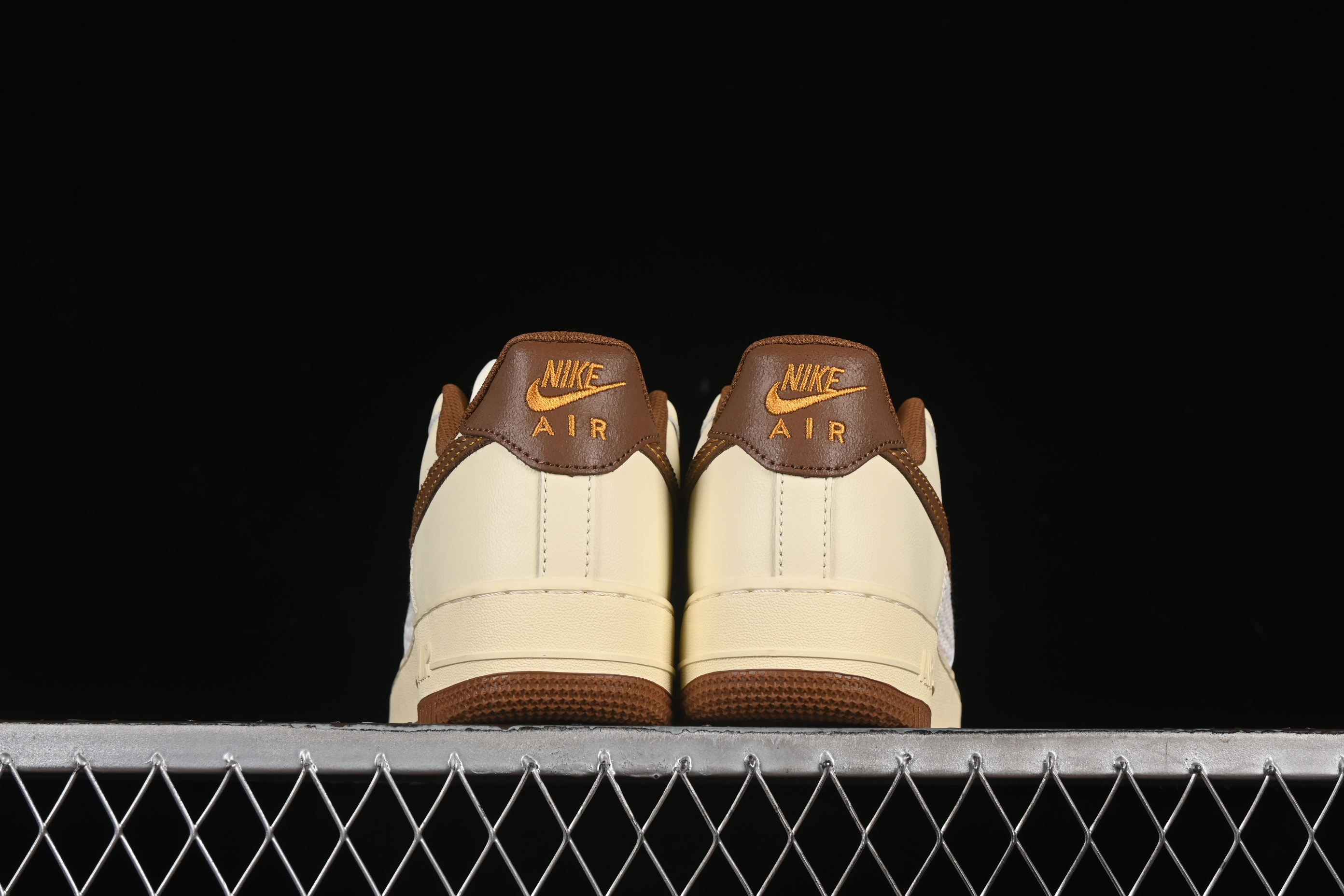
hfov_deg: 27.0
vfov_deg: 18.2
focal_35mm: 75
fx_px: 2800
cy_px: 448
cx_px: 672
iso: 160
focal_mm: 50
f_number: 8
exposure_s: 1/80
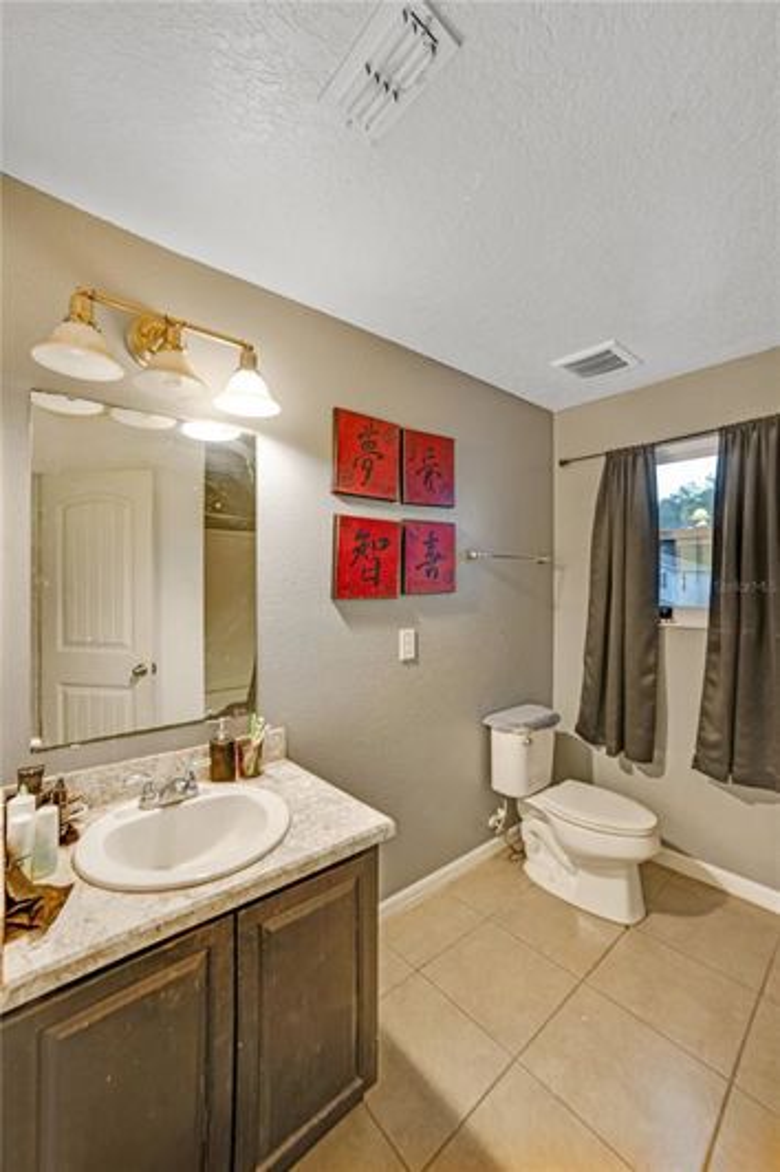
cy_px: 586
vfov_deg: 104.3
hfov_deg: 81.1
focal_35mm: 14
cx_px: 390
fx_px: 456
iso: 160
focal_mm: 14
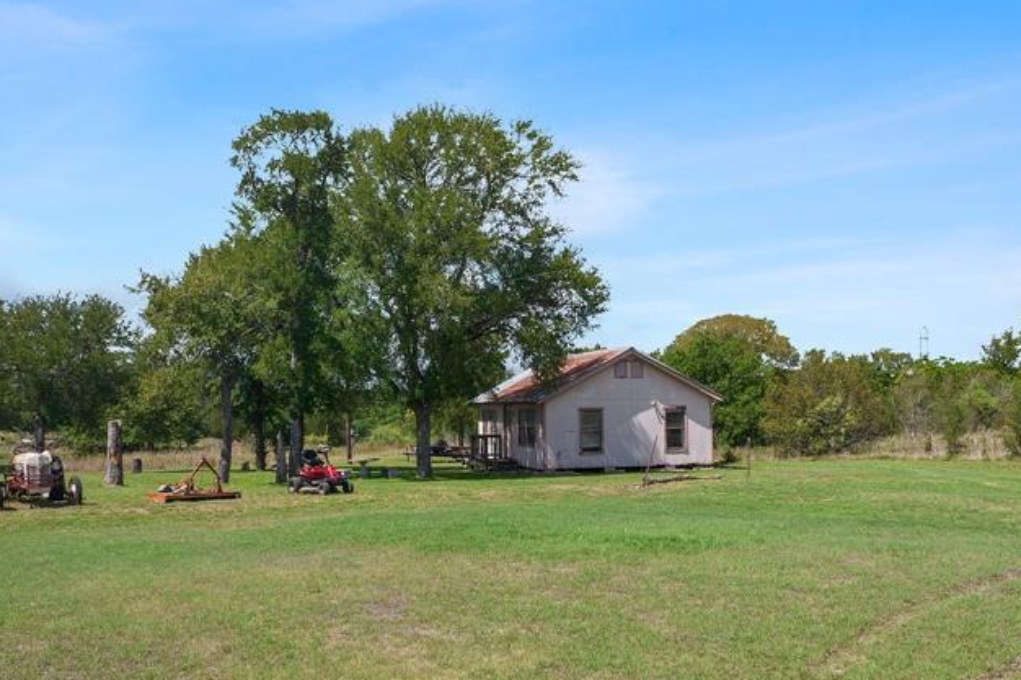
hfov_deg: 53.1
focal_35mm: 36
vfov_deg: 36.7
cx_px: 519
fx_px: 1021
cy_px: 413
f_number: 2.8
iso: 100
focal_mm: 8.38
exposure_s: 1/1500
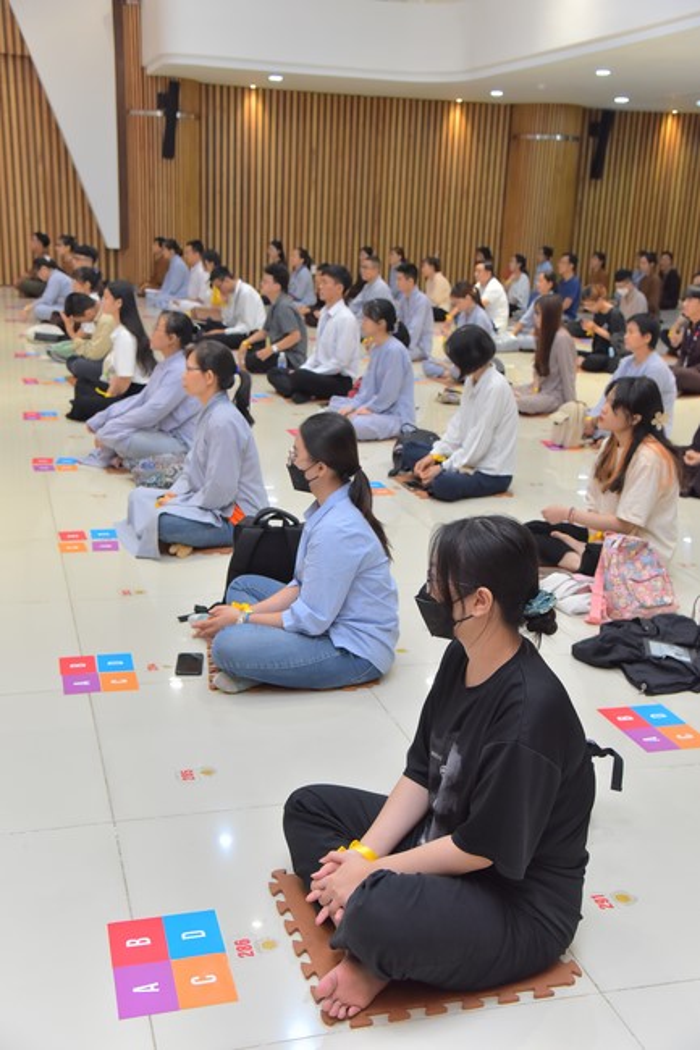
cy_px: 525
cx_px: 350
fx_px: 1167
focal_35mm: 40
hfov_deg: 33.4
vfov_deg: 48.5
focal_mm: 40
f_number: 5.6
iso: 1600
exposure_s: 1/160
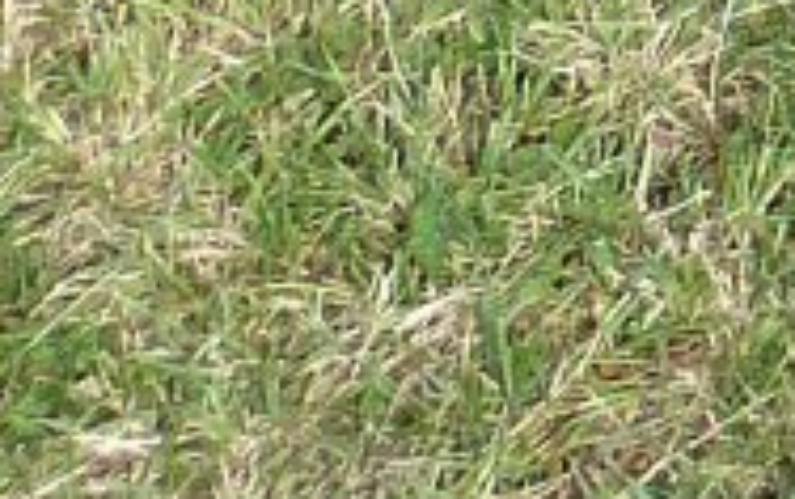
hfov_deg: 7.6
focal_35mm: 211
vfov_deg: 5.4
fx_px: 4577
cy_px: -1601
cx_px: 2960
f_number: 4
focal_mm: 4.1
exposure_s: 1/200
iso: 80
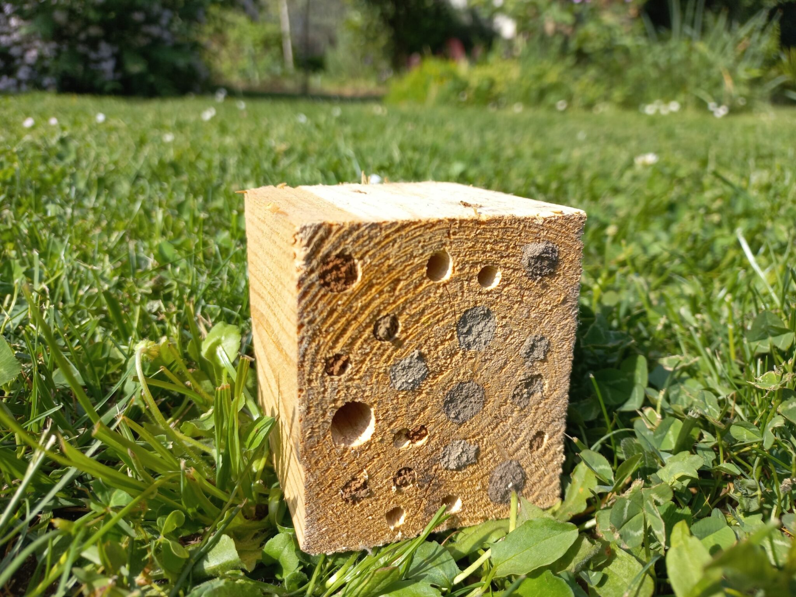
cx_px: 398
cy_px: 298
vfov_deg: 54.9
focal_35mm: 25
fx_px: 575
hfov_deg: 69.4
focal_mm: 4.6
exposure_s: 1/253
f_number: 1.8
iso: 25
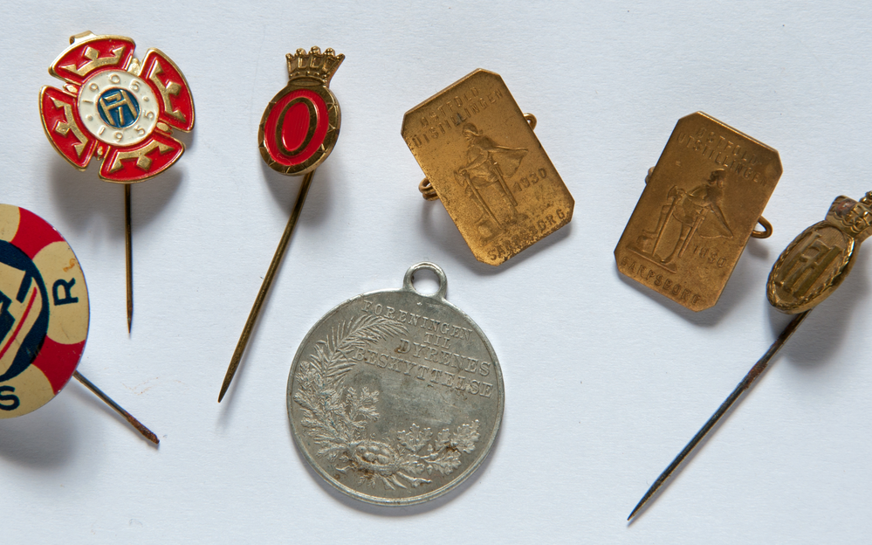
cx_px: 381
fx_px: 4577
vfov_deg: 6.8
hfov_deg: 10.9
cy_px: 224
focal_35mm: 193
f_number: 11
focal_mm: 105
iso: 200
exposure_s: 1/125
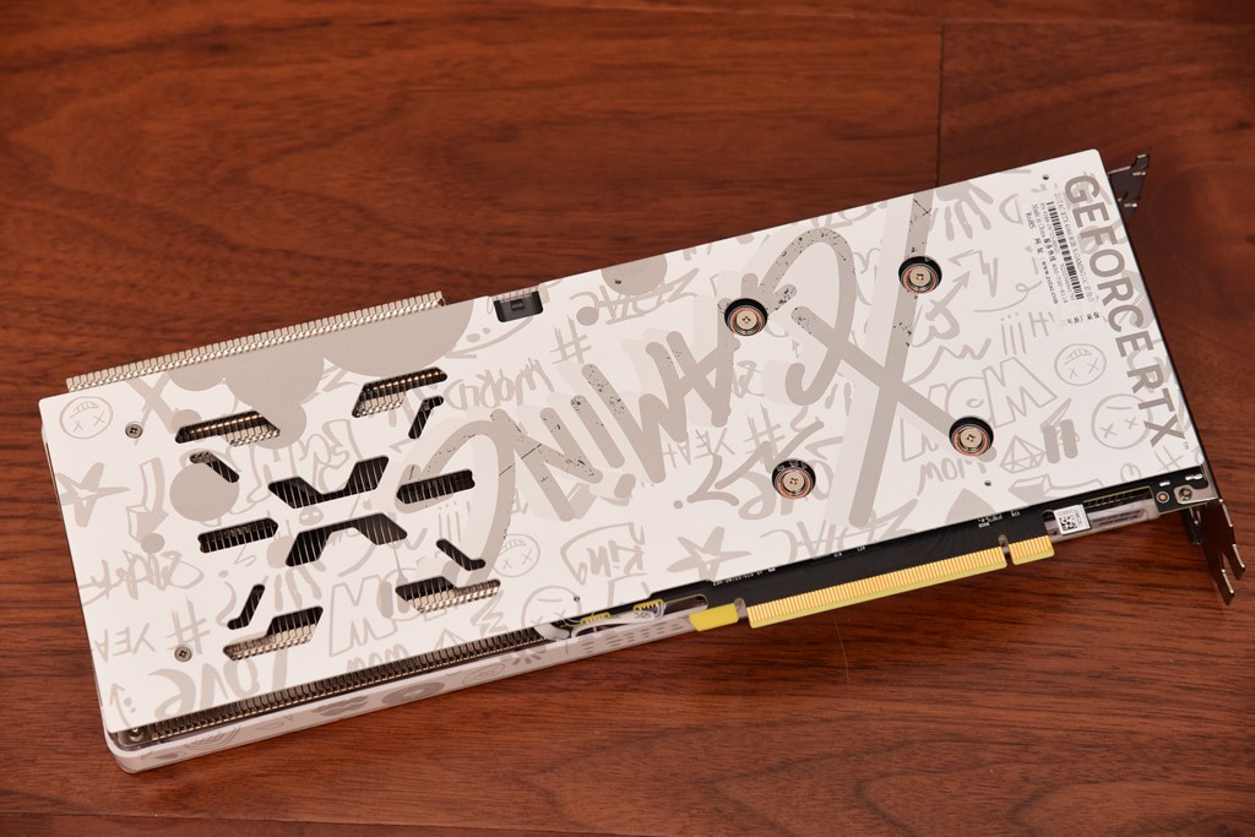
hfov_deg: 17.1
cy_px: 418
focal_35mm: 120
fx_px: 4184
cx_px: 628
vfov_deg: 11.4
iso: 1600
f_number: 5.6
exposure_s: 1/60
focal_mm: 120
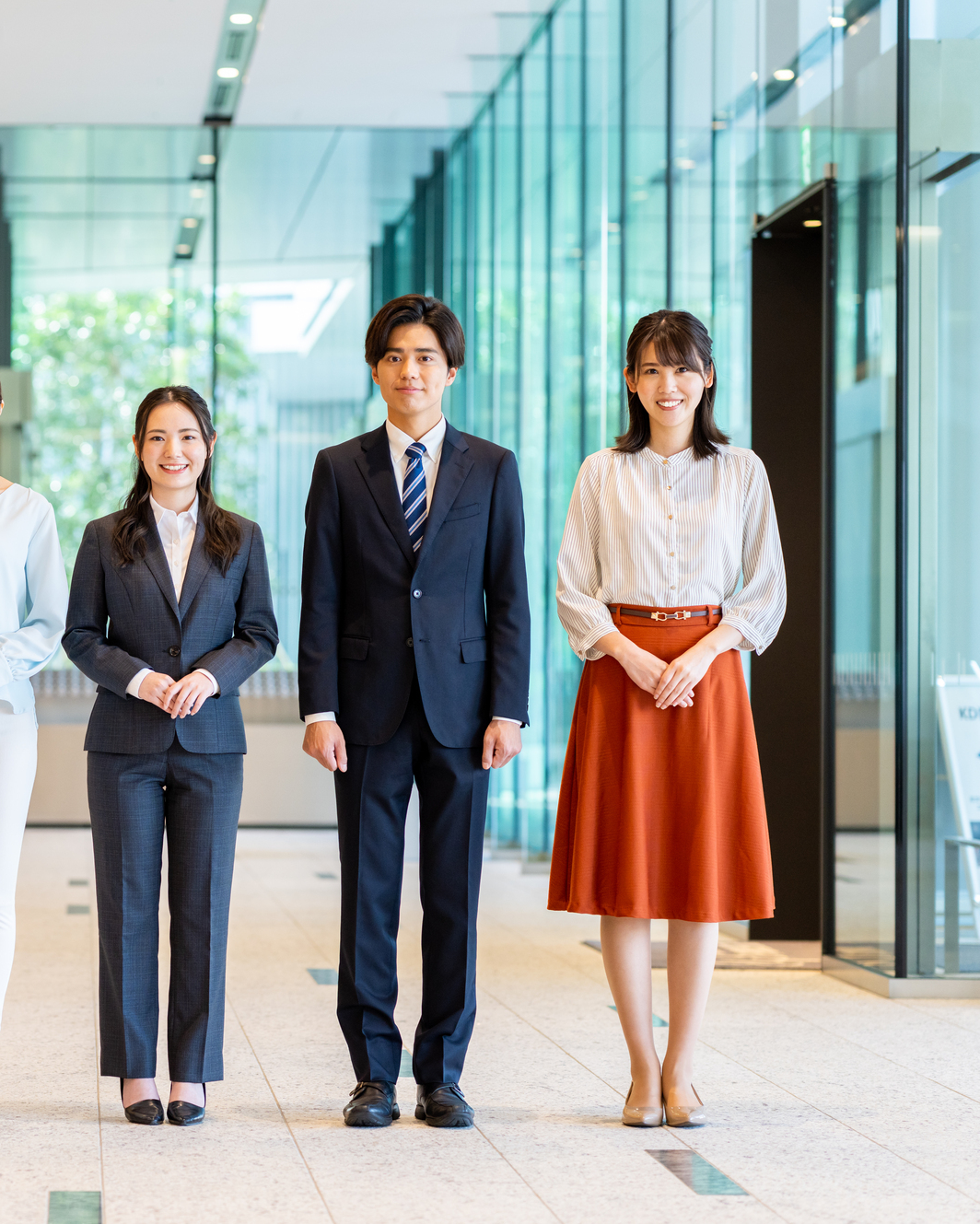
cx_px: 85
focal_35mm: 120
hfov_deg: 12.7
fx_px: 4349
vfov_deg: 16.0
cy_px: 612
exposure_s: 1/200
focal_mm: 85
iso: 640
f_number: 2.5
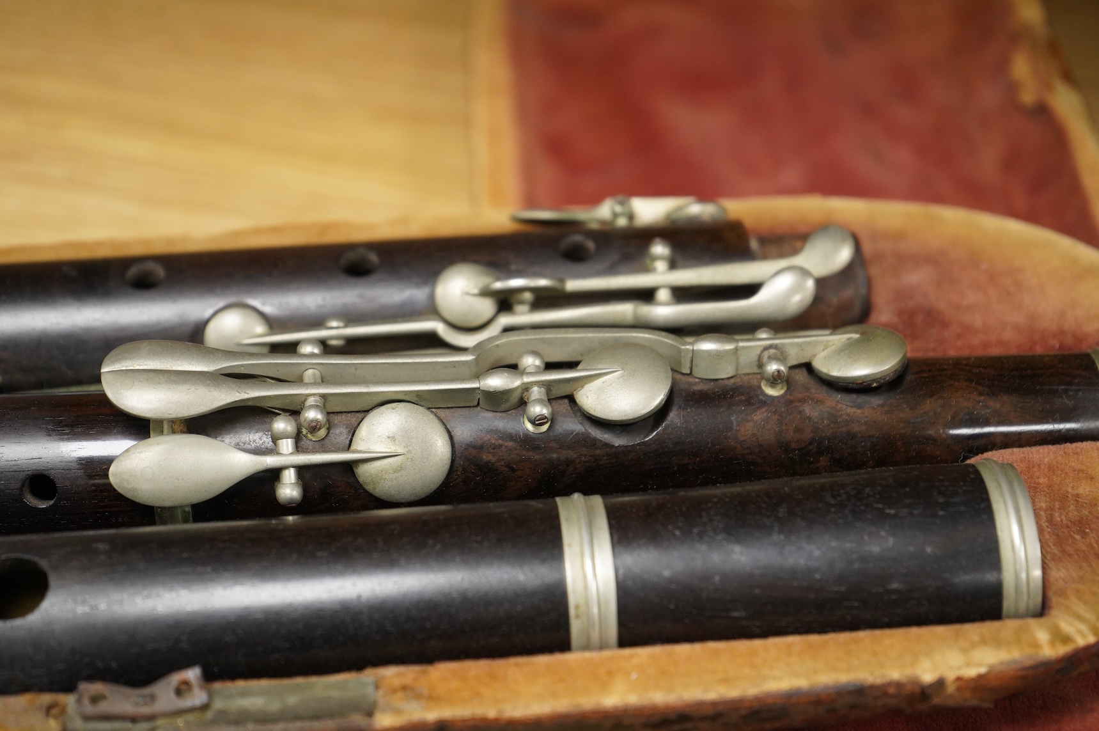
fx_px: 2135
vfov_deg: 19.4
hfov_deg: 28.9
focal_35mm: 70
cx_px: 550
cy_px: 366
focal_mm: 70
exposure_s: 1/125
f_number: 6.3
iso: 4000
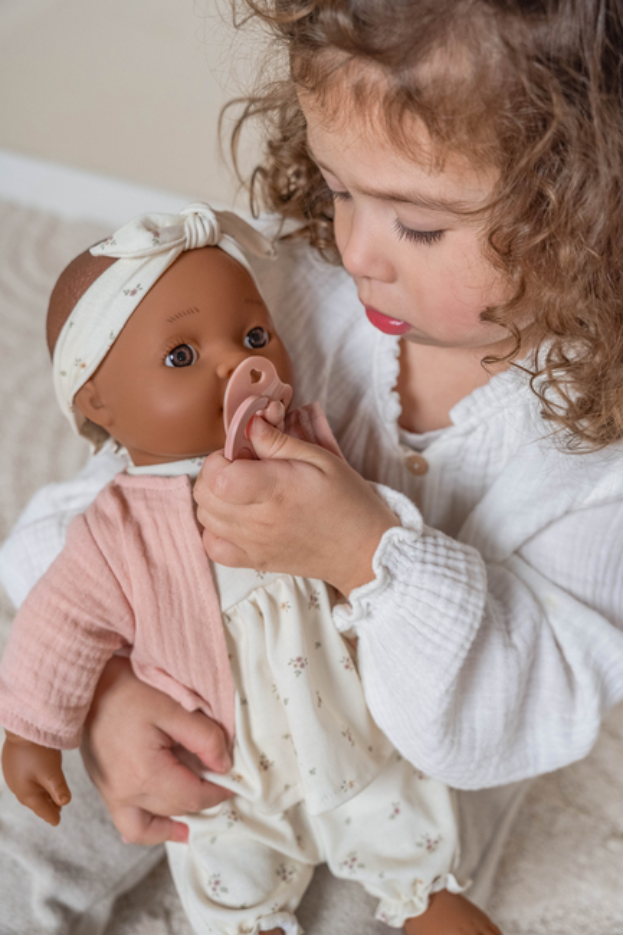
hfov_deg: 33.9
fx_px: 1023
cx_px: 312
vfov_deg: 49.1
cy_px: 468
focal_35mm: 39
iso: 1000
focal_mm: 39.4
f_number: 4.5
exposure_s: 1/250
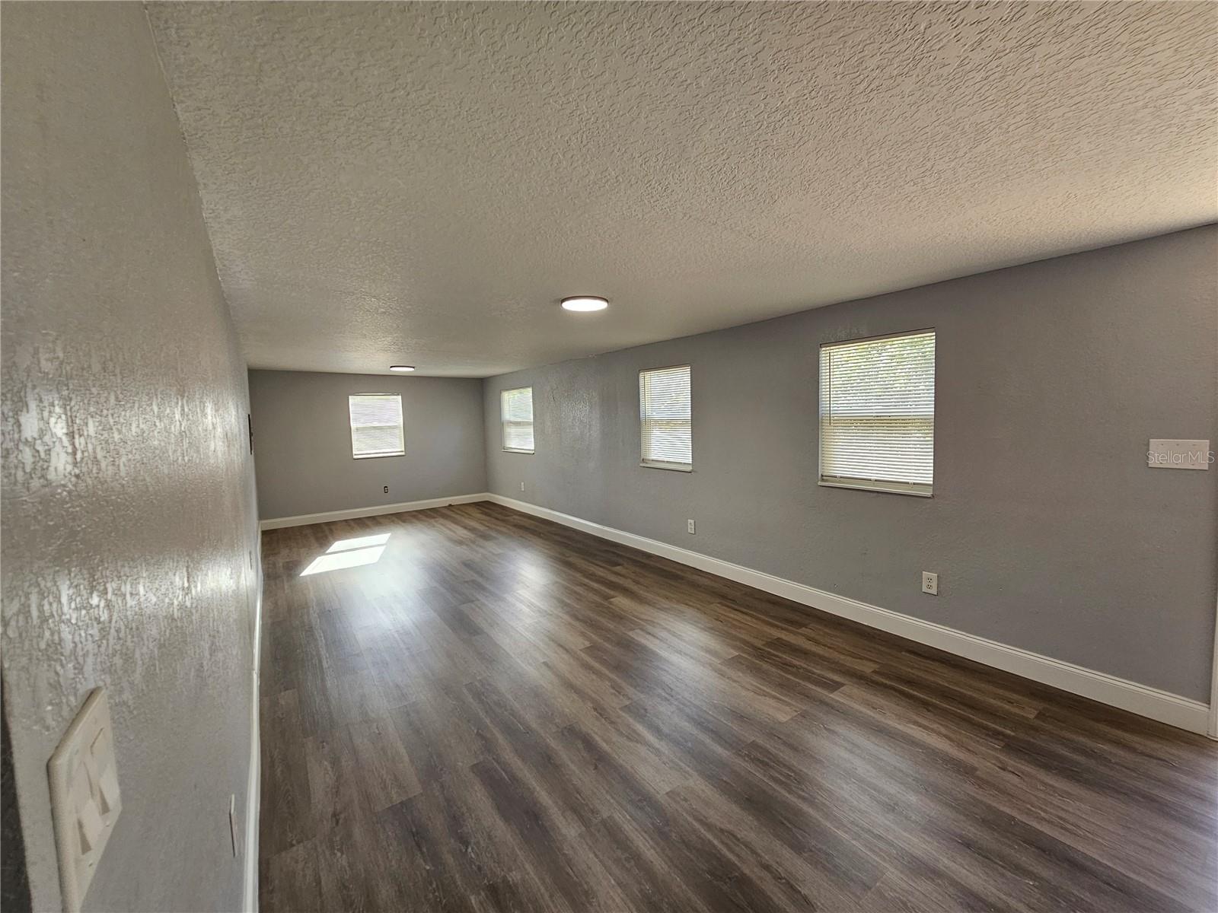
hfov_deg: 106.2
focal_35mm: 13
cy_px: 456
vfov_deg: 89.9
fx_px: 457
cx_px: 609
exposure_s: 1/60
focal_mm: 2.2
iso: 100
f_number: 2.2
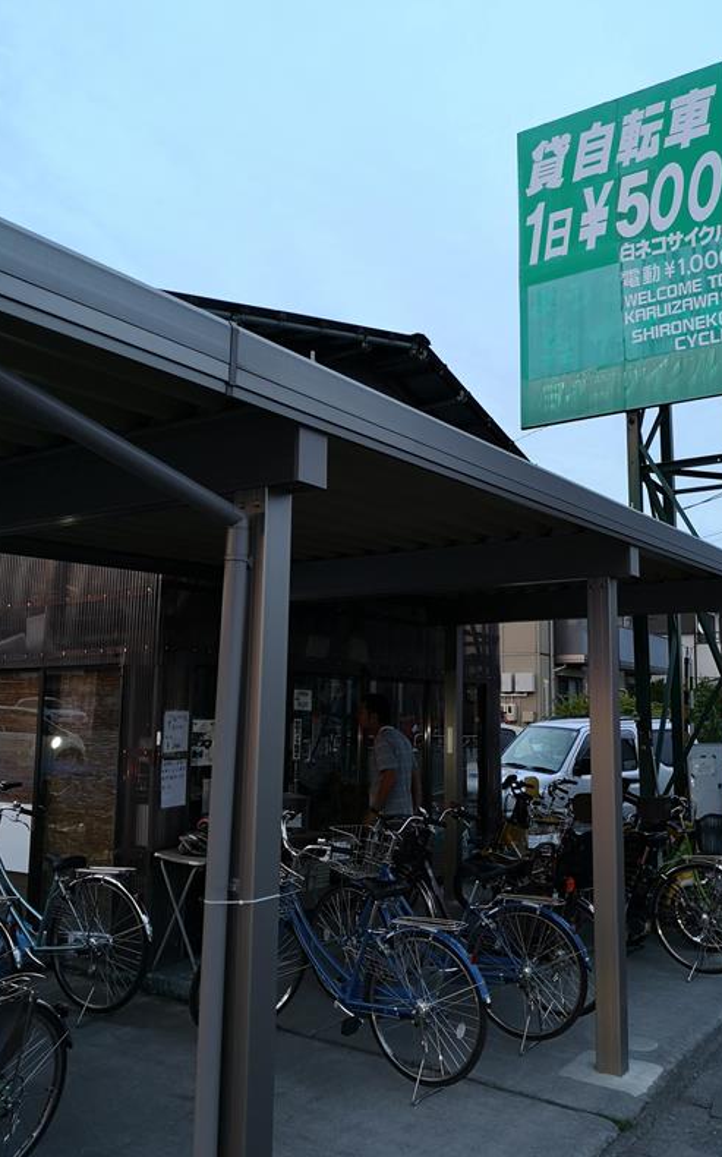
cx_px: 429
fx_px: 914
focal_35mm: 29
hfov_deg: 42.9
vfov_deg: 64.7
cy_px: 583
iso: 100
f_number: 1.8
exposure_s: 1/50
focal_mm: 3.95
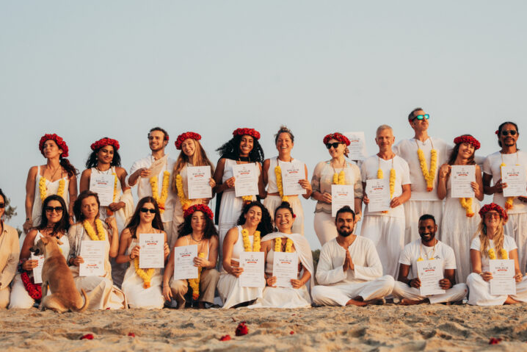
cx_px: 311
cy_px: 186
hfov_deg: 29.5
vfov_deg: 20.0
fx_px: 998
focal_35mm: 68
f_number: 8
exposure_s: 1/160
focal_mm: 47.8
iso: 200
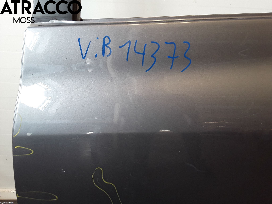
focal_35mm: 28
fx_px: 220
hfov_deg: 63.4
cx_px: 136
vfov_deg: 49.7
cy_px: 102
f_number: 1.9
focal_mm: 2.91
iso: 50
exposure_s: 1/50
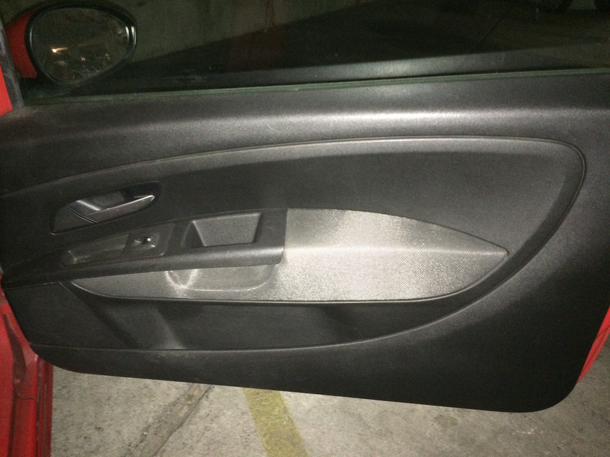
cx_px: 305
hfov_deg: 61.7
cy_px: 228
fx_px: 511
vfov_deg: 48.2
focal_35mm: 29
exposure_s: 1/17
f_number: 2.2
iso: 640
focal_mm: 4.15
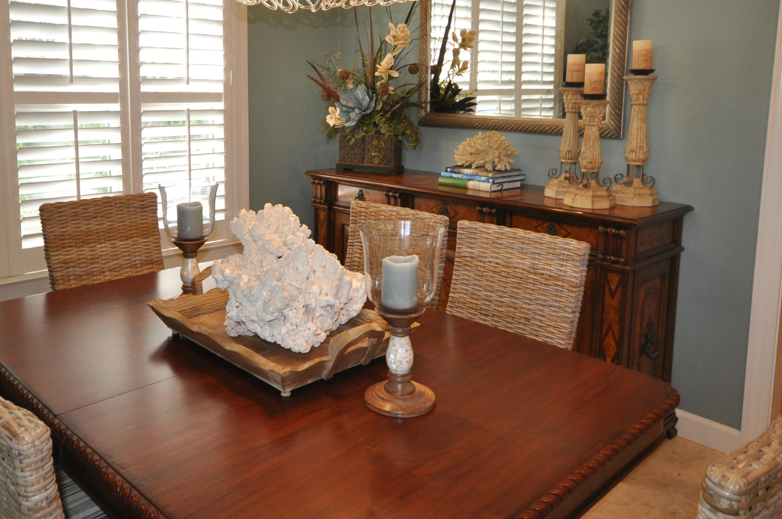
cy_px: 173
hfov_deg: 58.7
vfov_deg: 40.5
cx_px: 353
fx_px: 694
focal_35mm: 32
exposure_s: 1/60
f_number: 5
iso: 800
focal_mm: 16
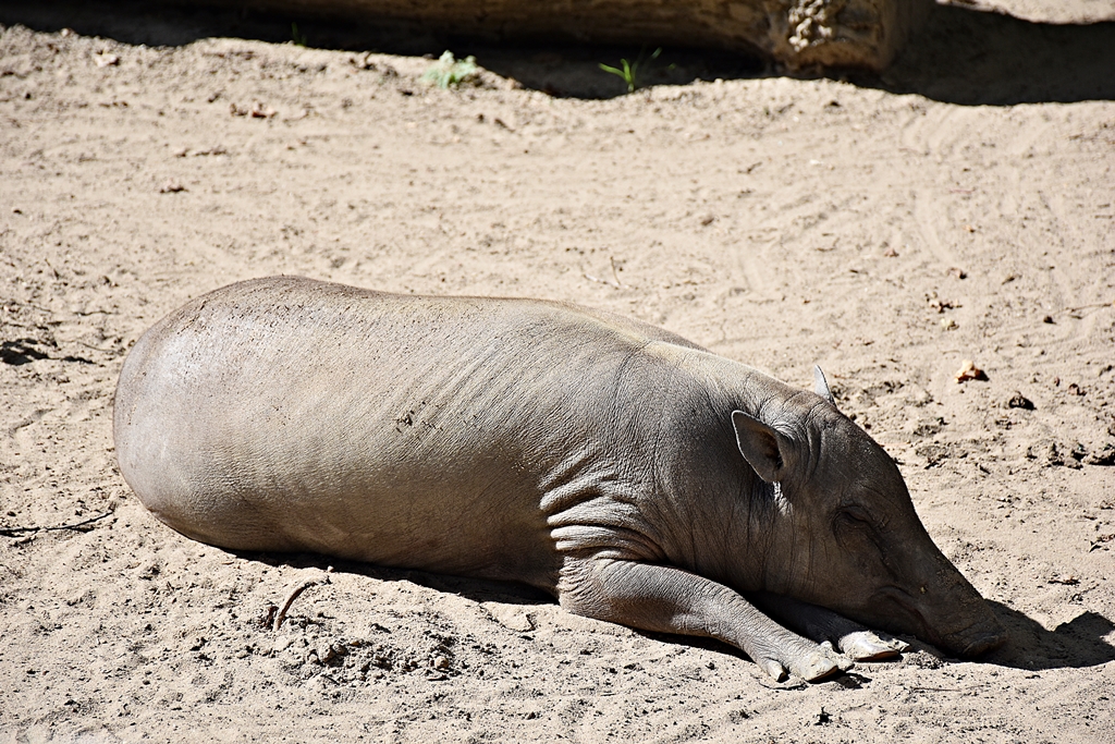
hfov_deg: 13.0
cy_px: 372
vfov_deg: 8.7
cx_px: 558
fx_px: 4878
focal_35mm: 158
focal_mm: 105
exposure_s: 1/500
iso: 200
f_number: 5.6
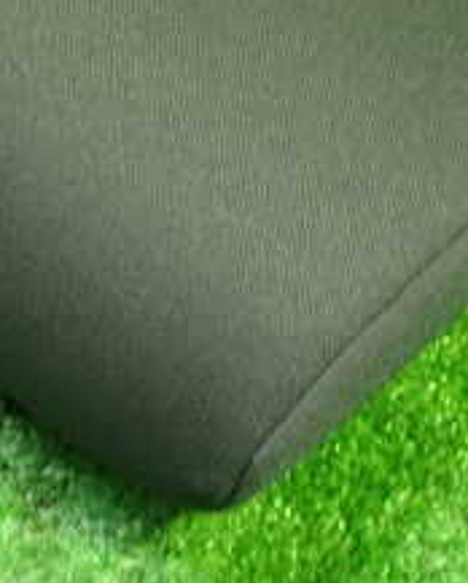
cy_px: 81
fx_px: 1400
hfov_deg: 18.9
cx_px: 156
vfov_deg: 23.1
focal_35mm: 81
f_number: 2.3
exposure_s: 1/30
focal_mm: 5.4
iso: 320
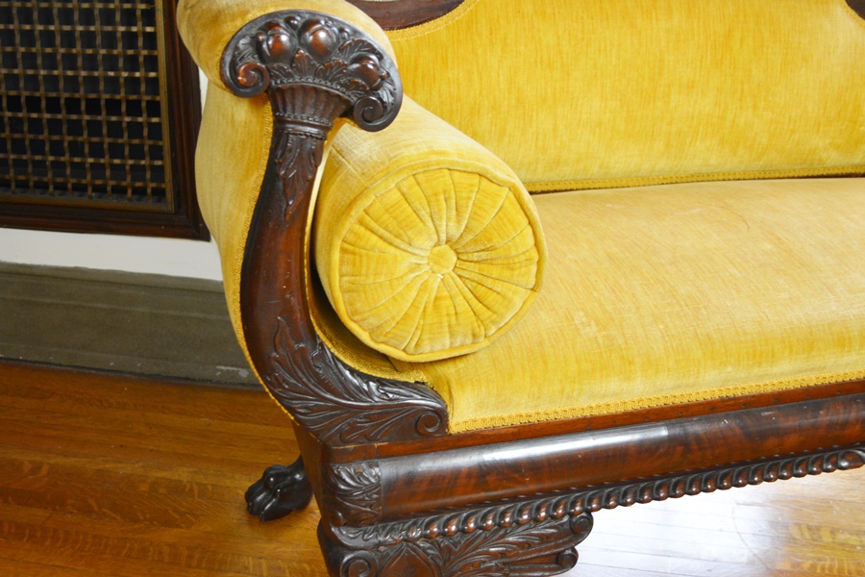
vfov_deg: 36.9
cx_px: 432
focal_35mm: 36
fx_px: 865
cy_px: 288
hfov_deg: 53.1
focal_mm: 24
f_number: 4
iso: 800
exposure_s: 1/60
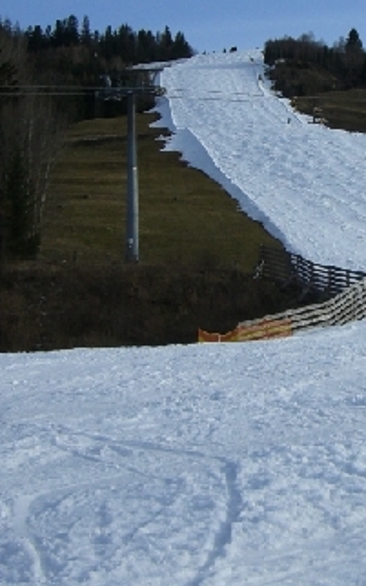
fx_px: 1198
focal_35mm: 75
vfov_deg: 27.4
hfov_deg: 16.8
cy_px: 217
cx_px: 412
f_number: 4.3
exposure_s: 1/1000
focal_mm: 6.2
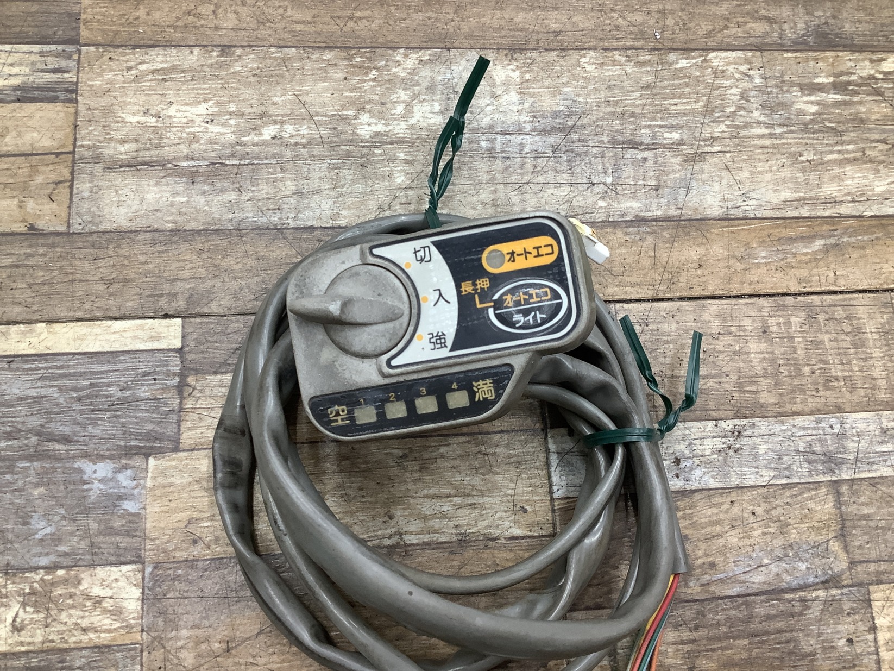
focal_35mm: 31
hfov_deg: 58.3
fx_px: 801
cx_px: 447
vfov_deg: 45.5
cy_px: 336
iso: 100
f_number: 2.4
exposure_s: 1/50
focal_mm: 3.3
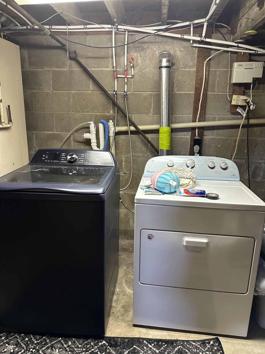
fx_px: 245
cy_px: 177
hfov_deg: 56.8
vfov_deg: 71.6
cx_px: 132
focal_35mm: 24
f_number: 1.78
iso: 500
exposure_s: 1/60
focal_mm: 6.86
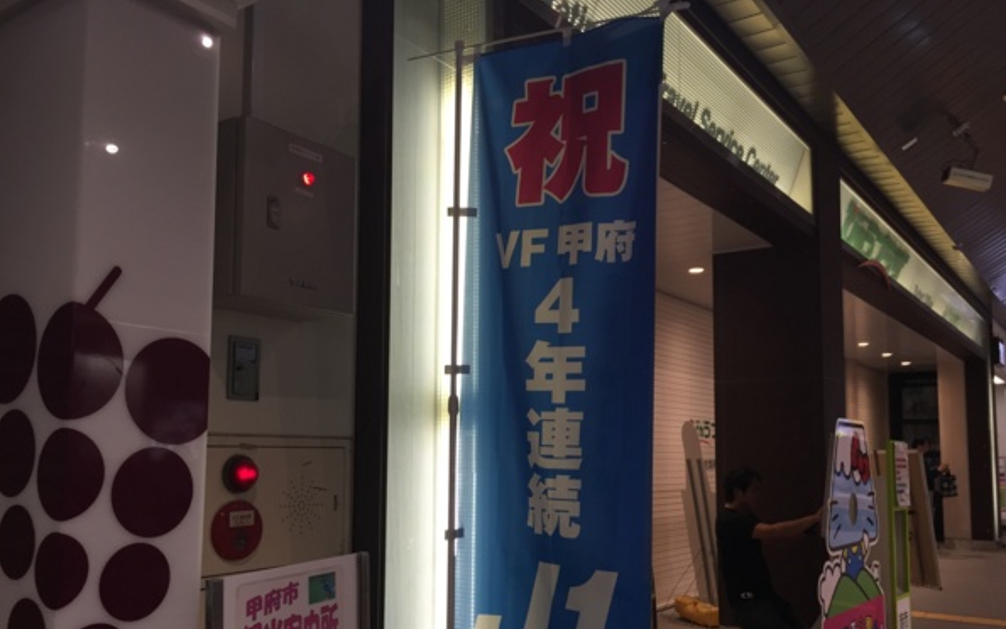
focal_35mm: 31
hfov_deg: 61.2
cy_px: 377
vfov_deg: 40.4
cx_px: 506
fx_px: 850
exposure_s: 1/40
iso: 32
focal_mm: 4.15
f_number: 2.2
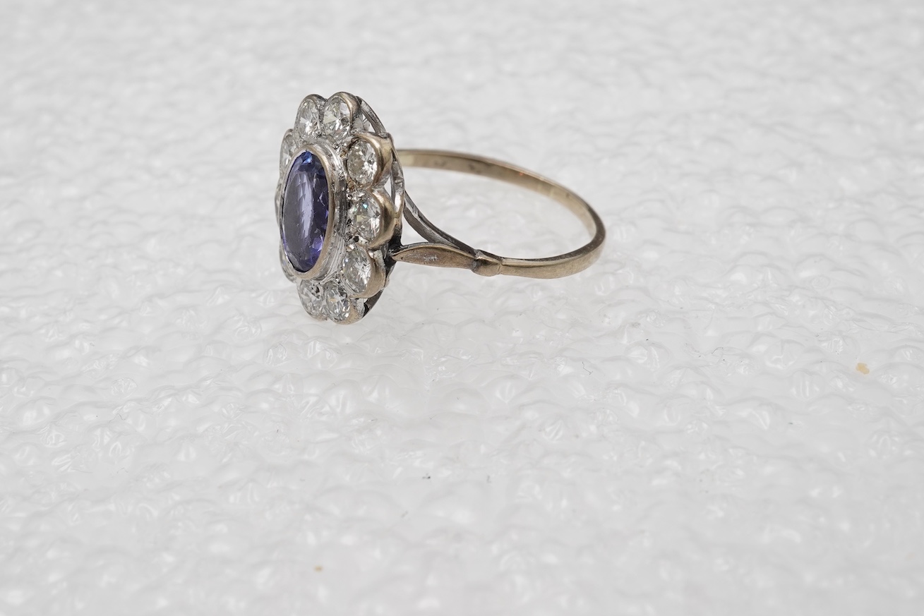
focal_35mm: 58
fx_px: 1489
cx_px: 437
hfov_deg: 34.5
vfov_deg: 23.3
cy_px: 224
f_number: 22
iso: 400
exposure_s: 1/125
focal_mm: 30
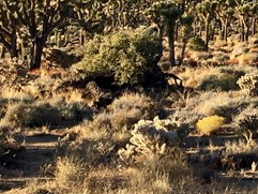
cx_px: 379
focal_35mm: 123
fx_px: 917
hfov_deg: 14.9
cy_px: -55
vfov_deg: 11.7
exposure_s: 1/605
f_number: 2.2
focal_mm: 4.15
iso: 25
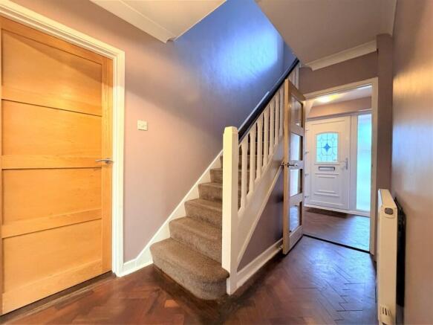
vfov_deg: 85.7
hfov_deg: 102.1
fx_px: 175
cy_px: 162
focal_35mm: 14
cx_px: 216
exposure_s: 1/50
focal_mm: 2.22
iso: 640
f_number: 2.2
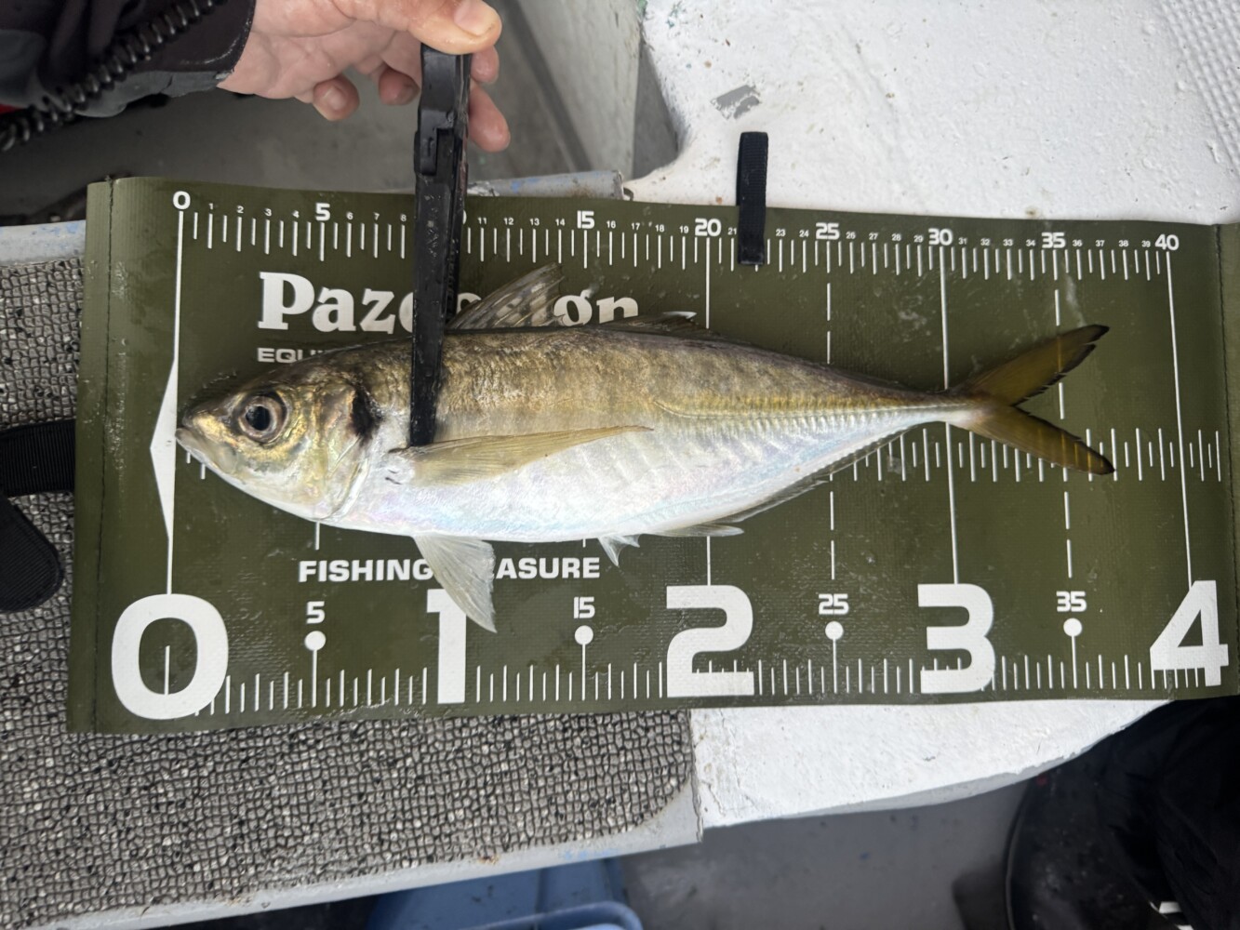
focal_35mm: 24
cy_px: 465
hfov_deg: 71.6
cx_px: 620
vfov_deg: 56.8
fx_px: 860
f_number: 1.78
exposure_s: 1/84
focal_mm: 6.76
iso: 200
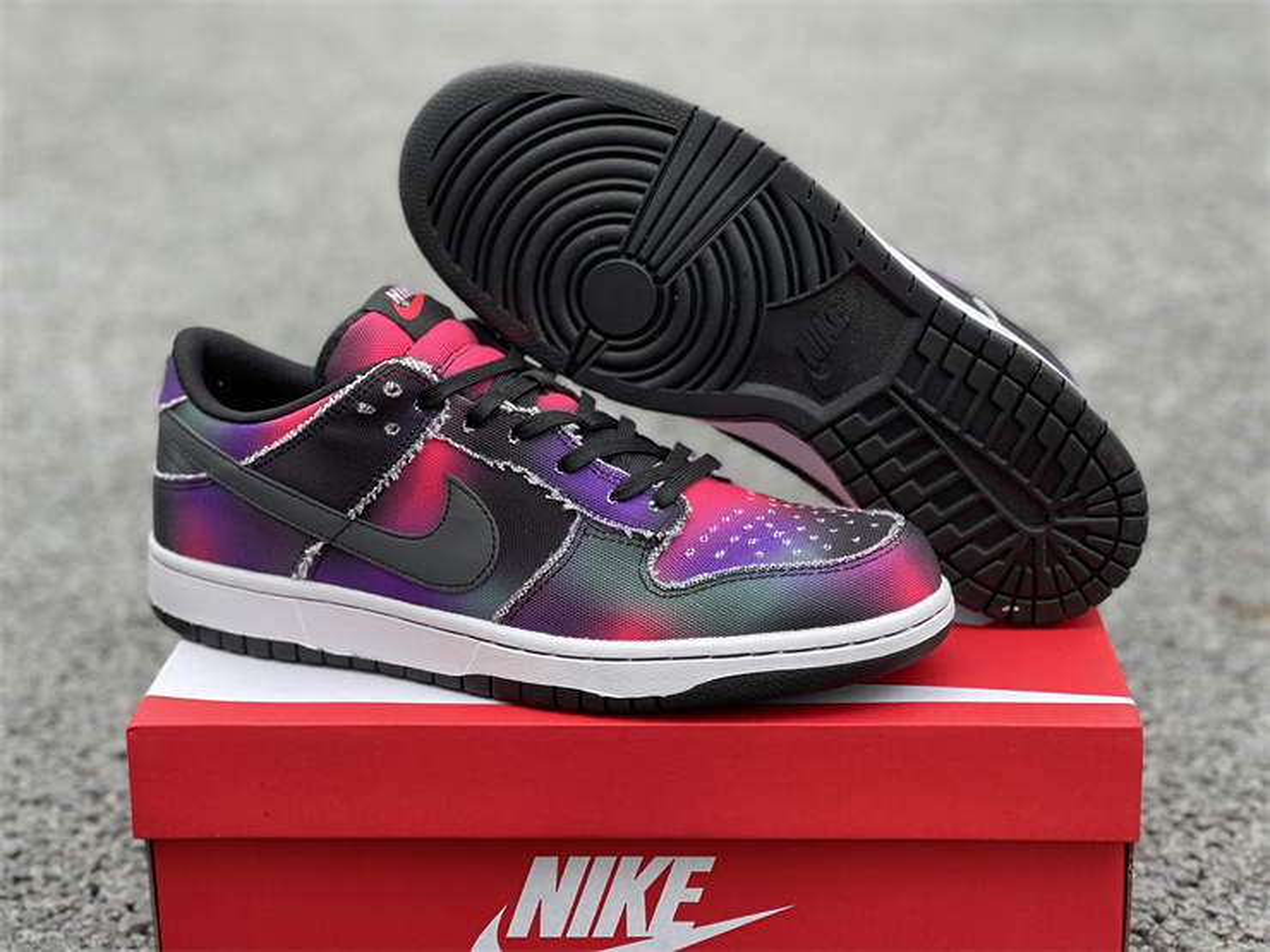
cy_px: 476
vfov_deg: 22.9
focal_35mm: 64
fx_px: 2348
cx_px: 635
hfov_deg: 30.3
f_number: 2.2
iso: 40
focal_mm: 7.5
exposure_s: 1/121
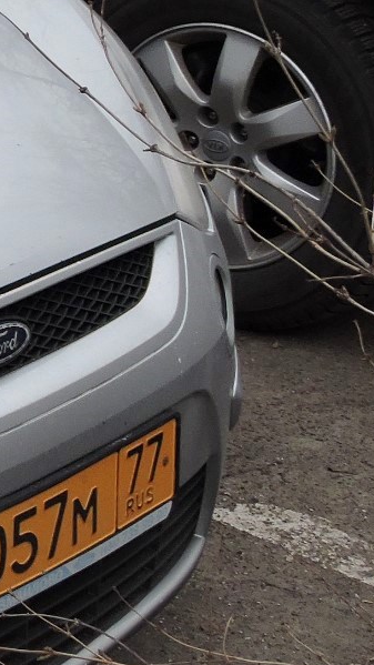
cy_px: 121
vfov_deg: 17.7
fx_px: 2115
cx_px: -706
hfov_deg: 8.6
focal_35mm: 120
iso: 100
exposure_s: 1/200
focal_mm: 5.9
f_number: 3.6
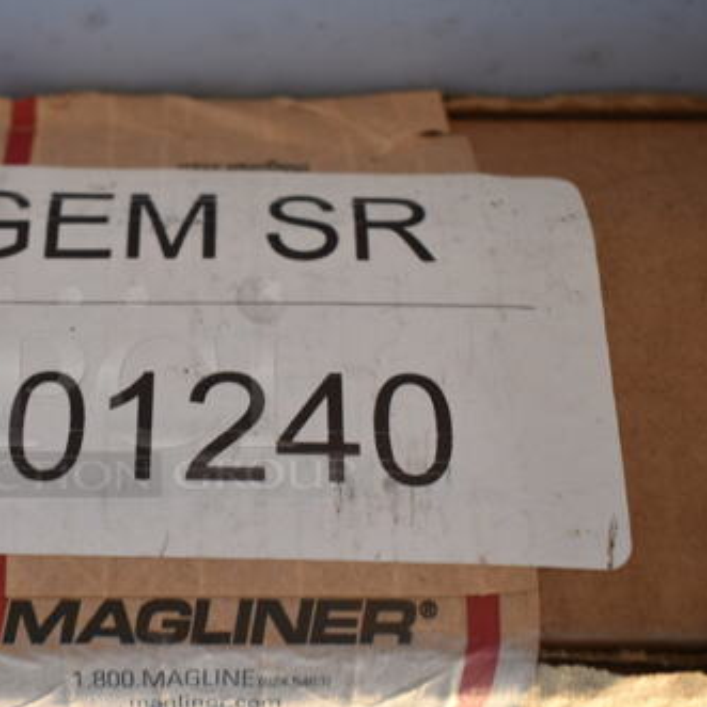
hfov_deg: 28.5
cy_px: 384
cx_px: 137
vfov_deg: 29.2
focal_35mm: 59
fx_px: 1358
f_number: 4.5
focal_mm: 25
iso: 100
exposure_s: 1/125
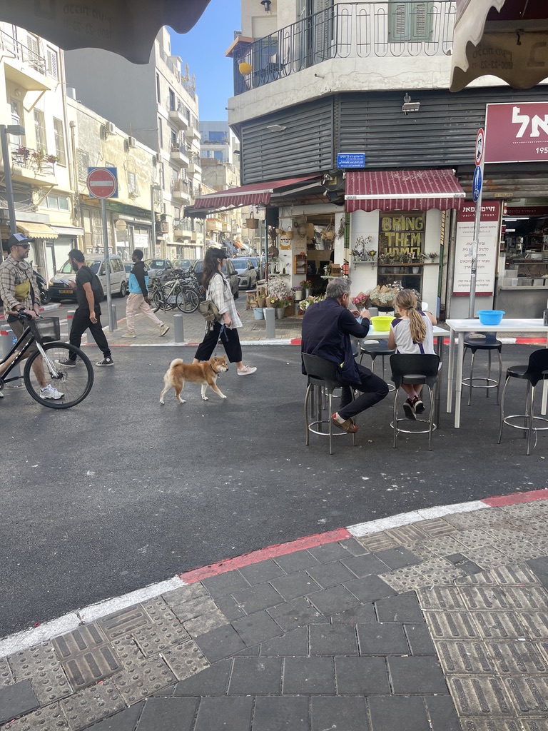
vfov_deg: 69.4
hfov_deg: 54.9
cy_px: 366
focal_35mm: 25
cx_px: 274
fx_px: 528
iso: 32
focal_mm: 5.1
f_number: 1.6
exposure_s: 1/653
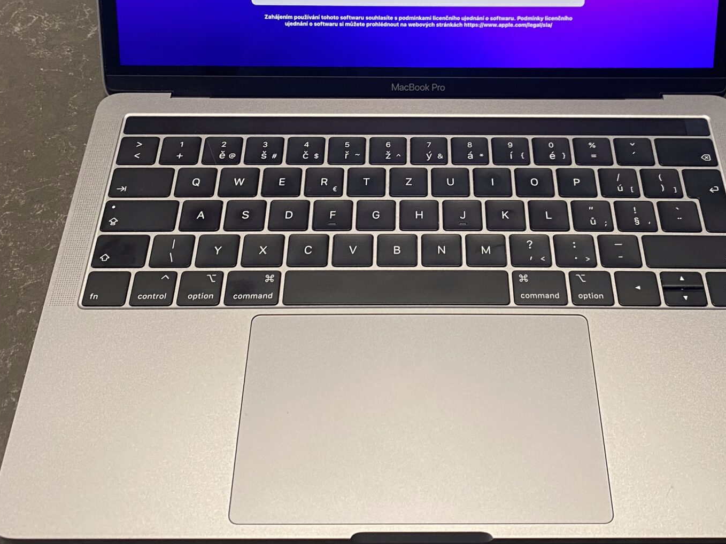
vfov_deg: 29.2
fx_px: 1028
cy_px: 127
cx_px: 420
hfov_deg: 38.8
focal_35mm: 49
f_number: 1.8
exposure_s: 1/50
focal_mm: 4.25
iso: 125
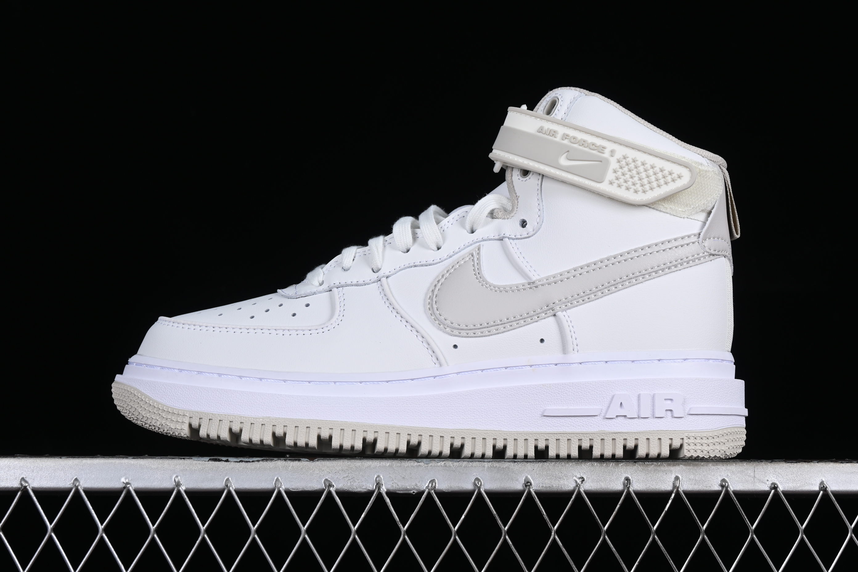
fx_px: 1787
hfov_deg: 27.0
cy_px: 286
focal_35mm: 75
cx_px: 429
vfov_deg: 18.2
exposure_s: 1/80
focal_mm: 50
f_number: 9
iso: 160
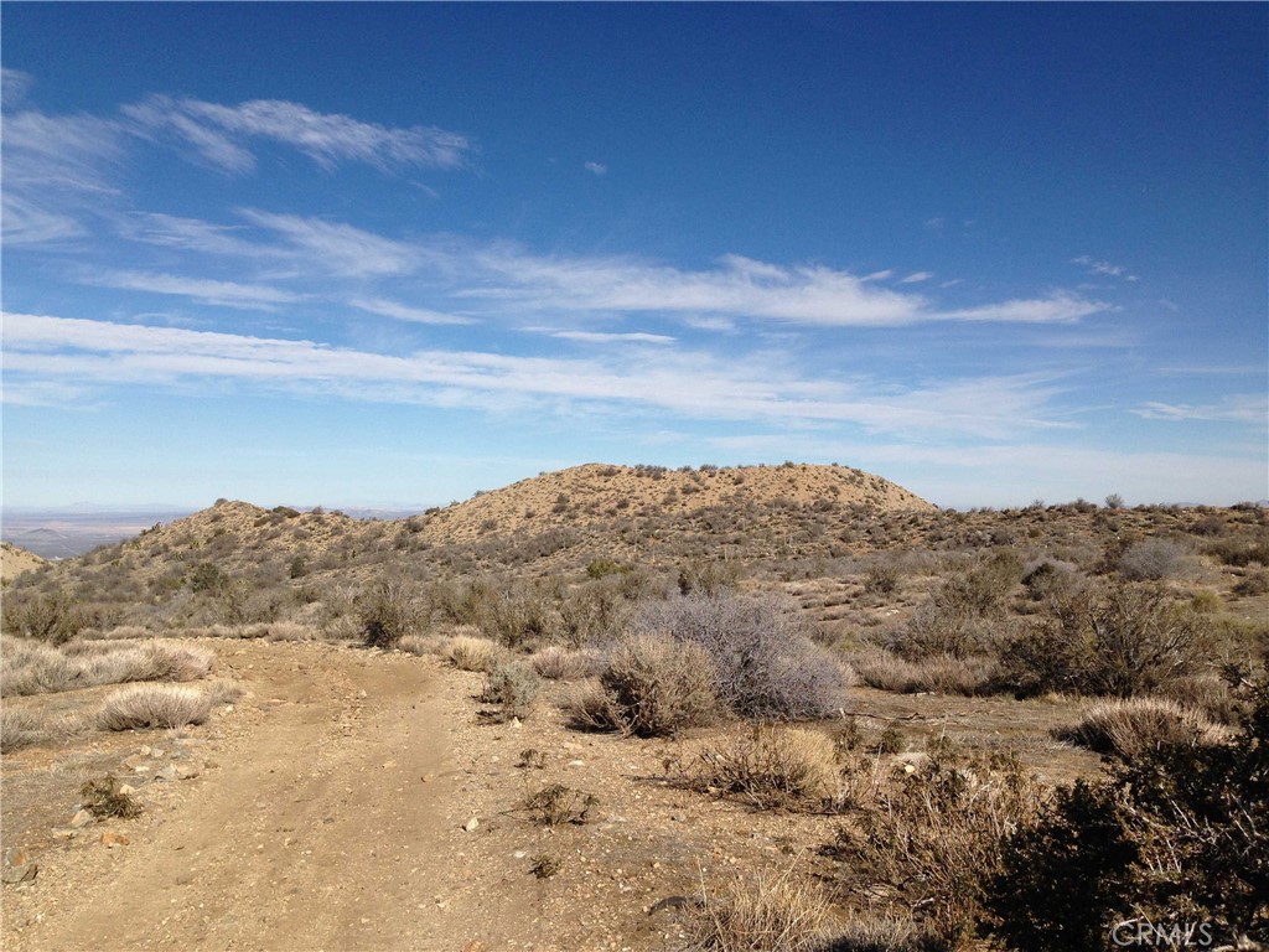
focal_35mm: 33
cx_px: 634
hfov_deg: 55.4
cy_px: 476
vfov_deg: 42.9
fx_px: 1210
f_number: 2.4
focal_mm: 4.12
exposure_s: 1/3012
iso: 50
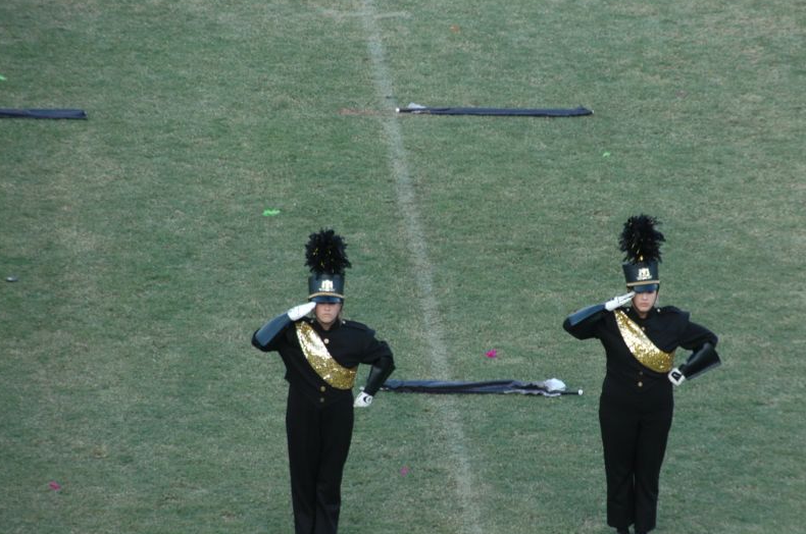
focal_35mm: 389
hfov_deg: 5.3
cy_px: 318
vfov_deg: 3.5
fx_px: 8695
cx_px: 496
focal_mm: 200
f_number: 5.6
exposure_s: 1/100
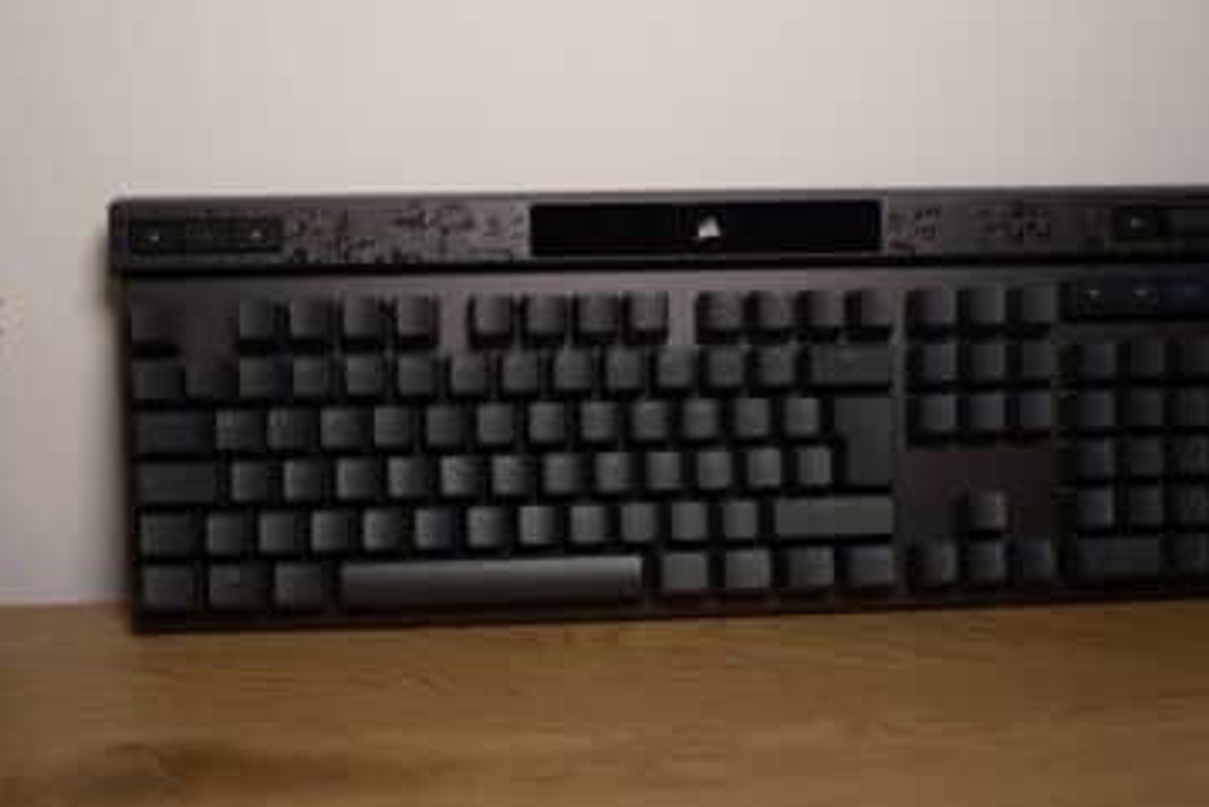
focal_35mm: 37
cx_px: 628
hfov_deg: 51.9
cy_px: 405
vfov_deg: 36.0
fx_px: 1243
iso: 320
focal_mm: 22.7
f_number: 5.6
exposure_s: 1/140
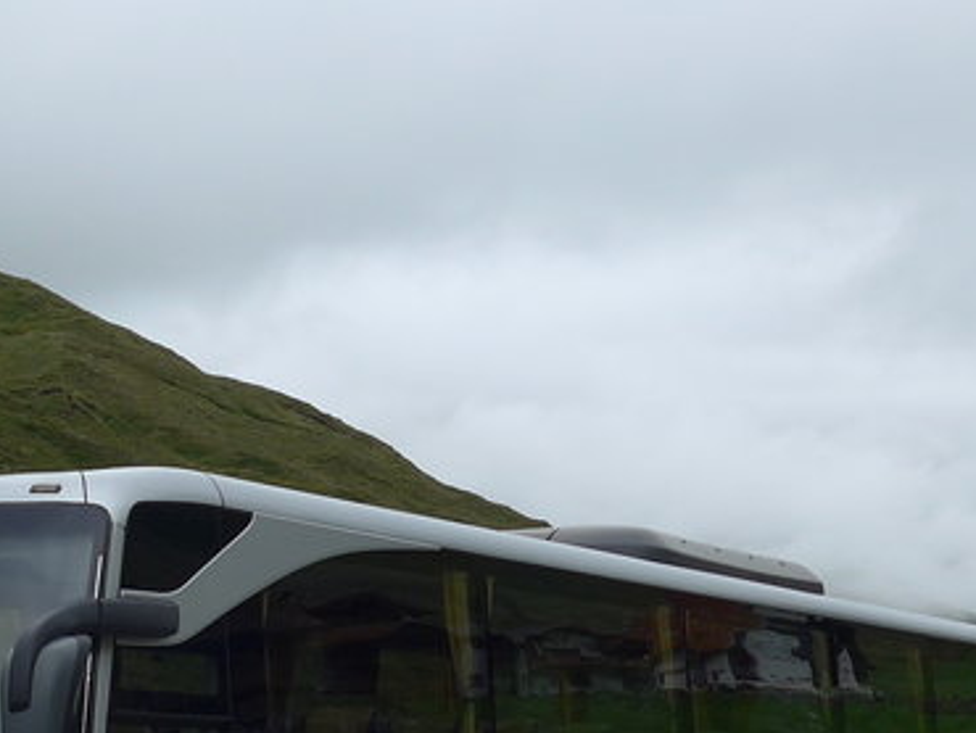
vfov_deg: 15.7
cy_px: 548
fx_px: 2652
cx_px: -32
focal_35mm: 94
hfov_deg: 20.1
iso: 80
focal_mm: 6
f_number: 2.8
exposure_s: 1/1300
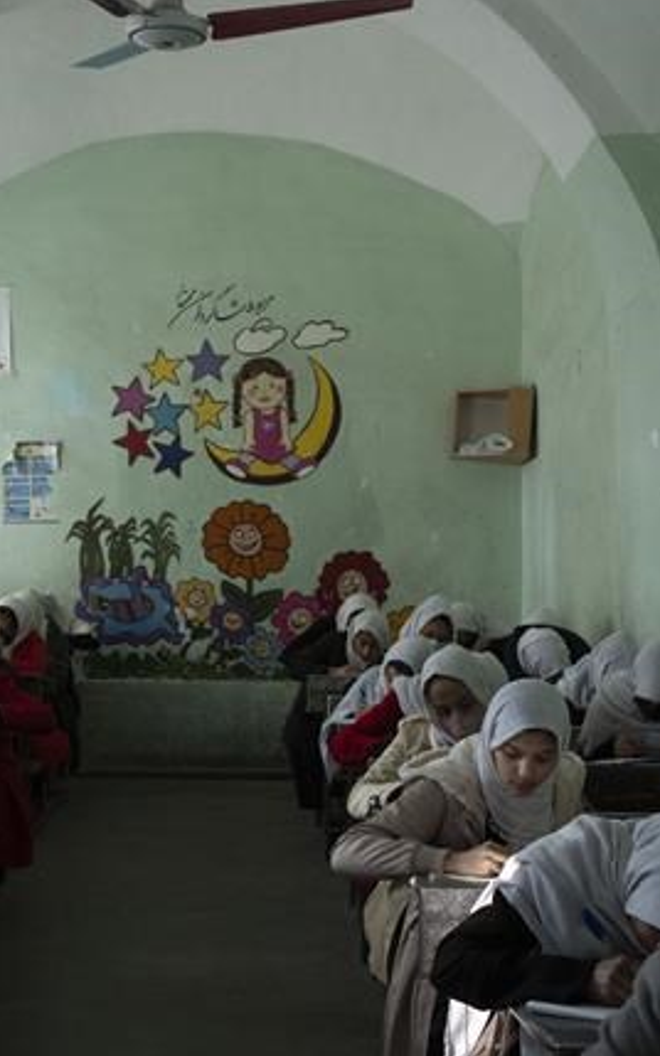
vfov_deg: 37.5
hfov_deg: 23.9
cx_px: 239
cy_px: 528
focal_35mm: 54
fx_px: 1555
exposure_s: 1/80
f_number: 5
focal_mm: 35
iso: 1600
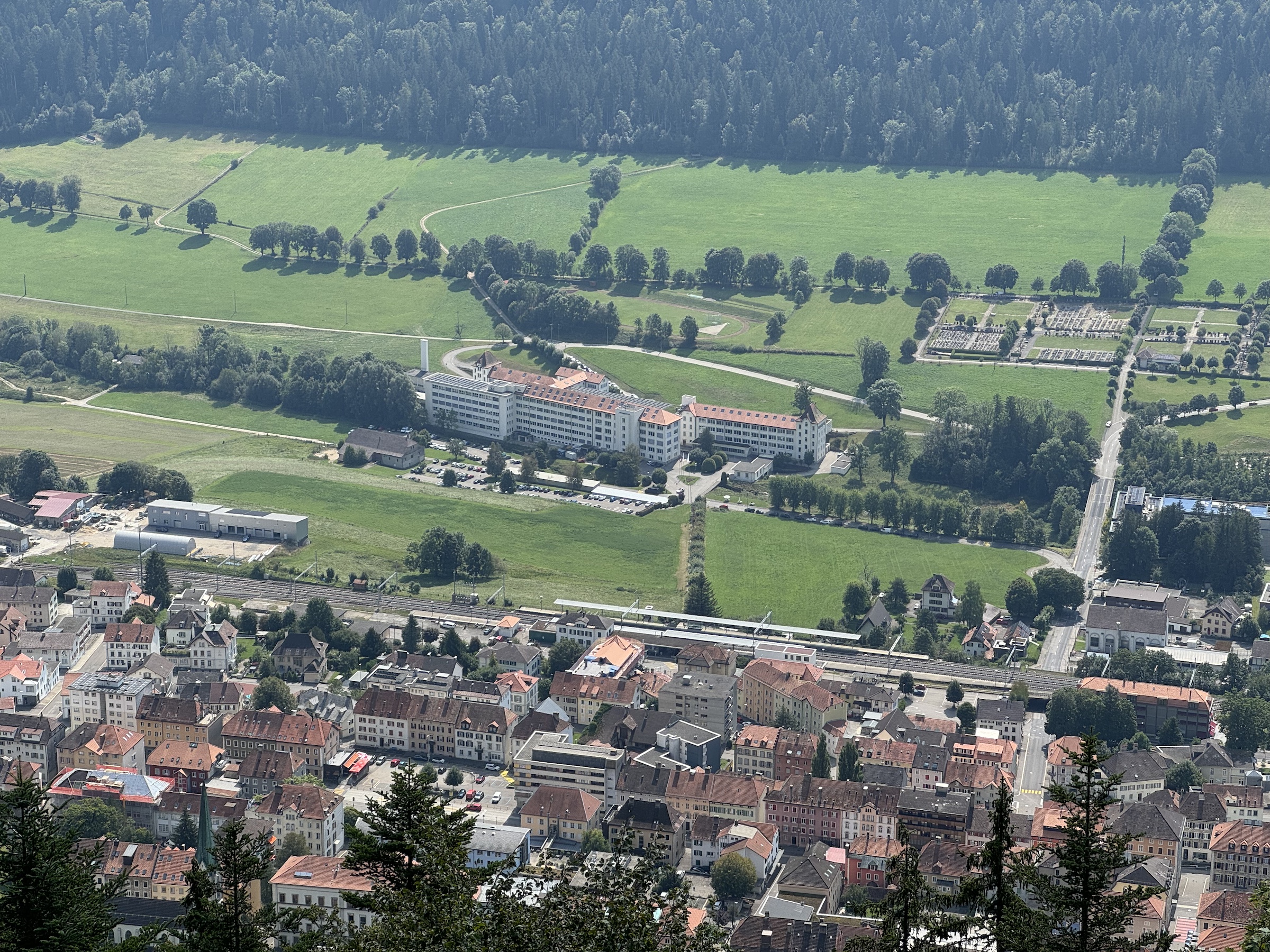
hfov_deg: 25.3
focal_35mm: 77
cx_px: 635
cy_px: 476
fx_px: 2825
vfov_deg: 19.1
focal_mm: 9
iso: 25
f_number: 2.8
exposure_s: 1/384
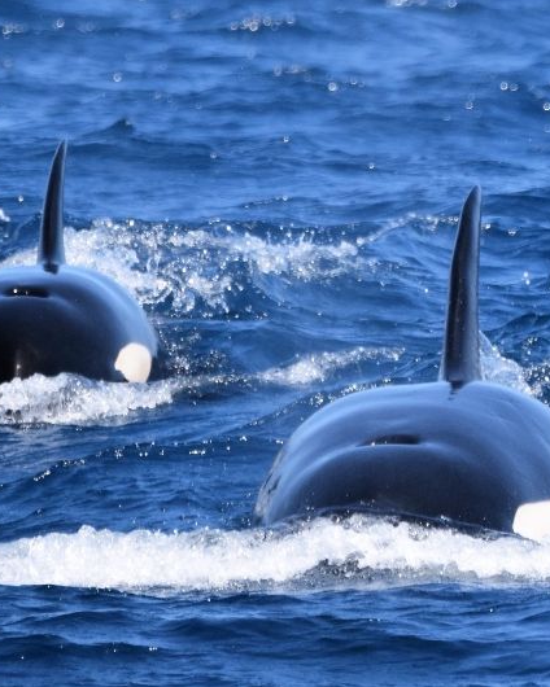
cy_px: 344
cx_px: 355
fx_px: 20754
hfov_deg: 1.5
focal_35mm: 1020
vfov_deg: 1.9
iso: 400
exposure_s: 1/1250
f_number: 6
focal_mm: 480
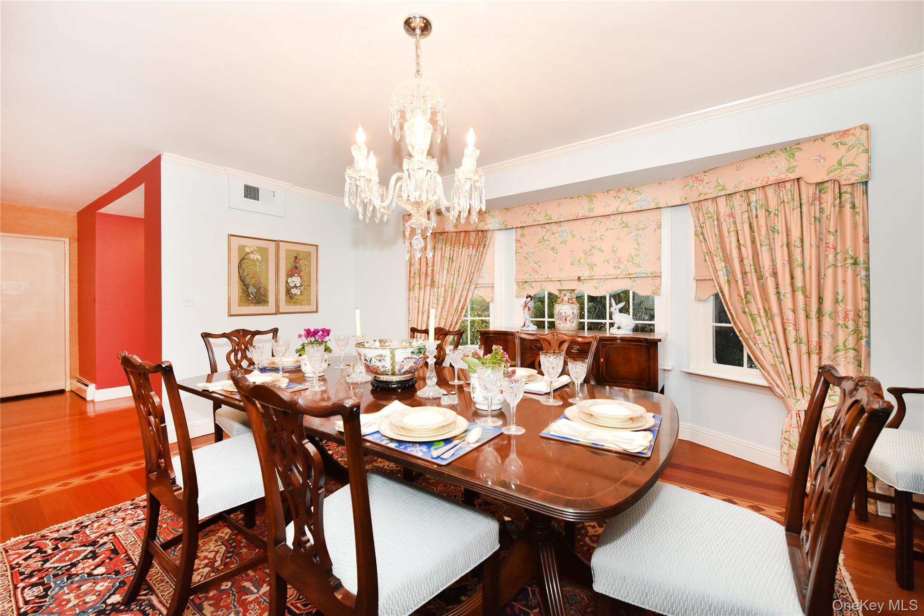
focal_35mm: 14
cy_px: 308
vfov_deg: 81.2
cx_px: 462
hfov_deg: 104.2
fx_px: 359
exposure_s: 1/100
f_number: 5.6
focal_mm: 14
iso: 2000
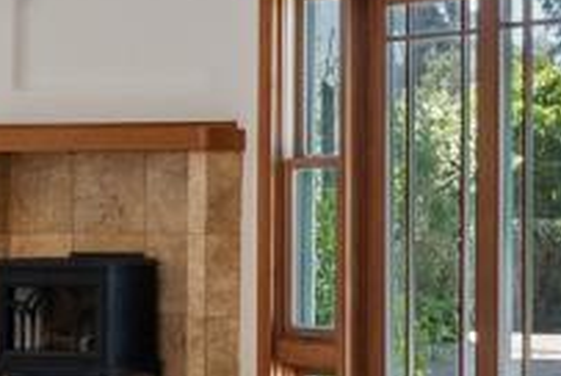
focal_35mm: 118
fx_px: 1841
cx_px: 934
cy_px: 232
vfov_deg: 11.6
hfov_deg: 15.4
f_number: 9
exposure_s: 1/60
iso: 640
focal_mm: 16
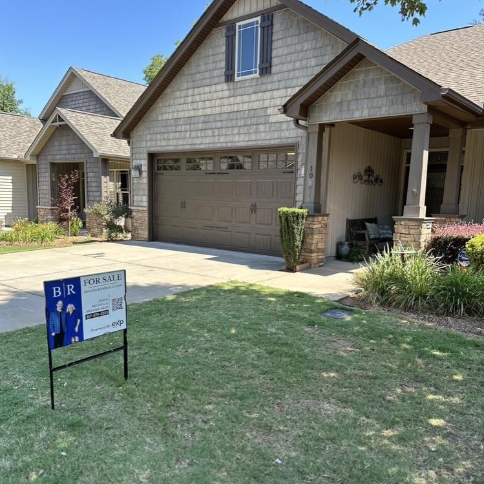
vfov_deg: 55.5
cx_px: 245
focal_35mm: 29
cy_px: 264
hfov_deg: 55.6
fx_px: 459
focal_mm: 6.86
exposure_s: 1/971
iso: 80
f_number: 1.78
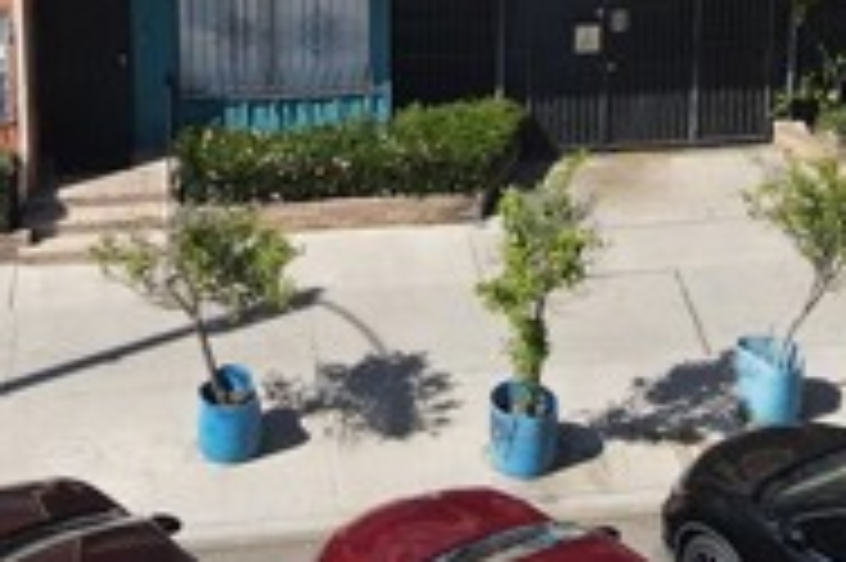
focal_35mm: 85
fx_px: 1996
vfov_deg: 14.8
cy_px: -310
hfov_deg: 23.9
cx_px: 486
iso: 100
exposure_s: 1/40
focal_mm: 4.5
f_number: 2.8
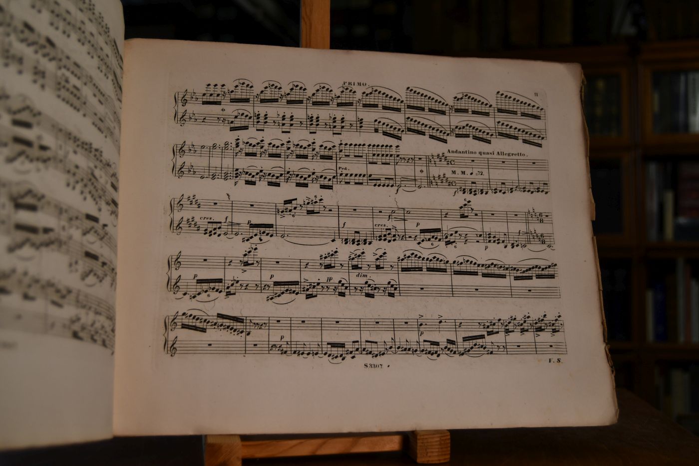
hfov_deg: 49.6
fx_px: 757
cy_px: 233
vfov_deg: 34.2
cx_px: 350
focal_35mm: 39
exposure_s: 1/250
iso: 400
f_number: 4
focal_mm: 26
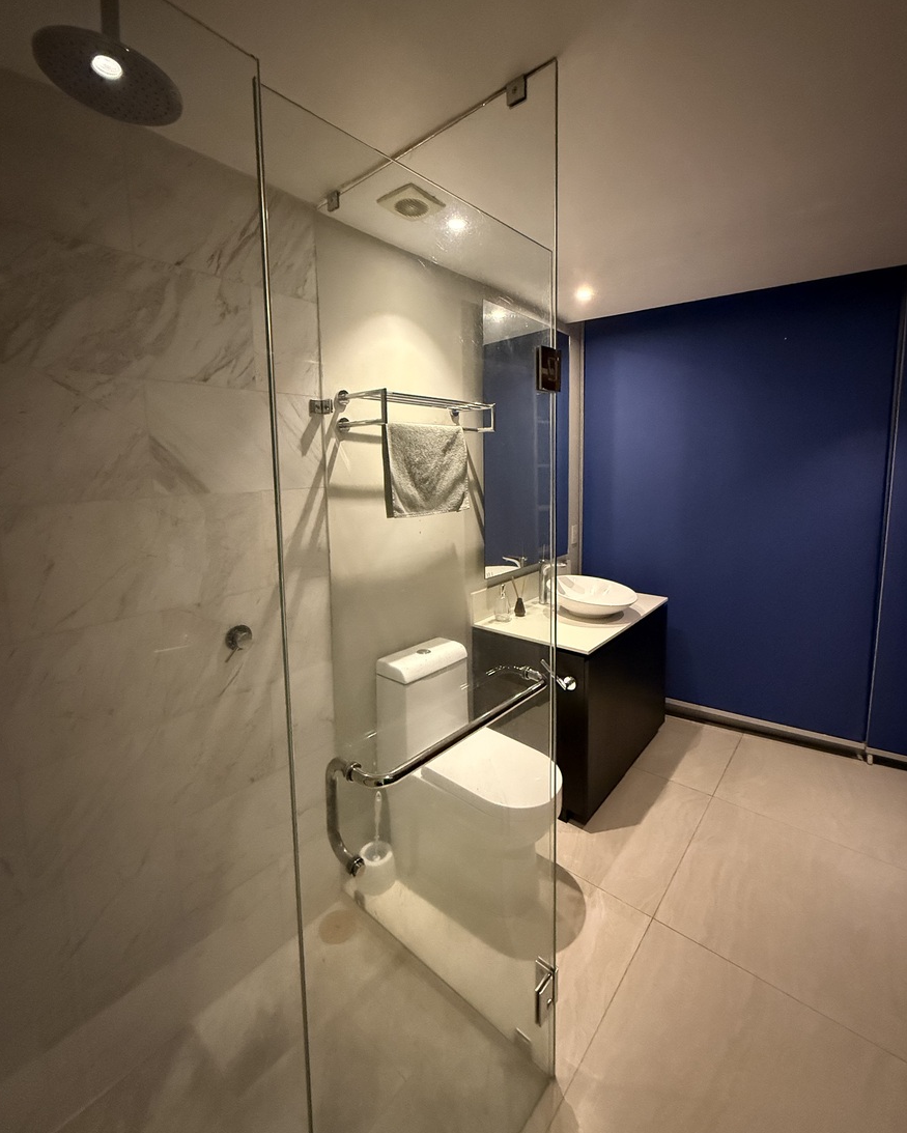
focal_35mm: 15
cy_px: 518
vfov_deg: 96.6
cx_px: 454
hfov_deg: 84.1
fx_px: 503
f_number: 2.2
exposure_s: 1/60
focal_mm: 2.22
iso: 1250
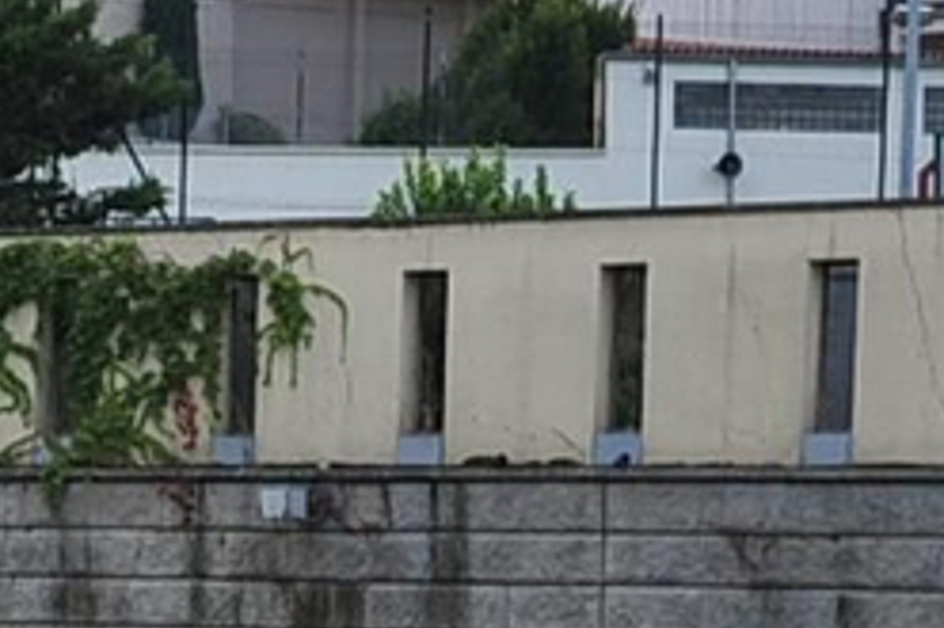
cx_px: -1089
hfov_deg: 8.5
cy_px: 965
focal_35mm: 226
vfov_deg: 6.0
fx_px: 5922
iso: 400
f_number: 7.1
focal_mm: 35
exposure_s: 1/400
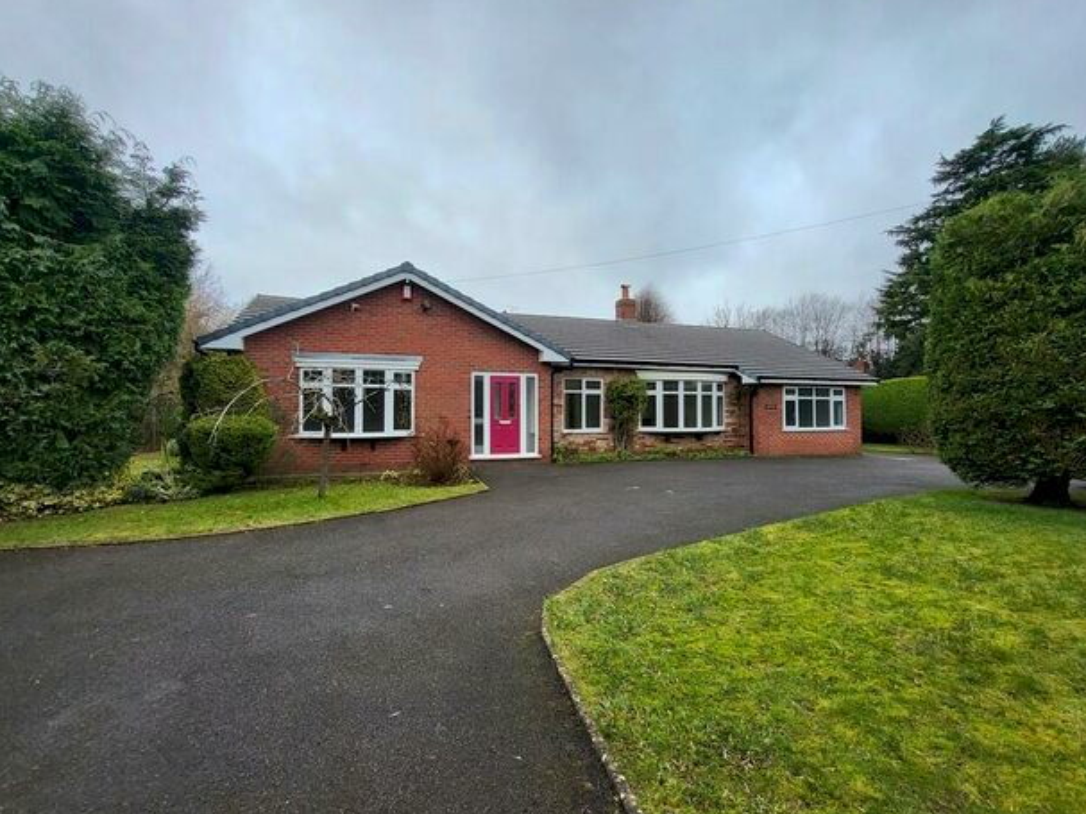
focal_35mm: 15
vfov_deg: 81.7
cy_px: 402
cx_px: 539
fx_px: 470
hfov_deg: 98.2
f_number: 2.2
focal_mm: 1.74
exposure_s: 1/112
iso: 32
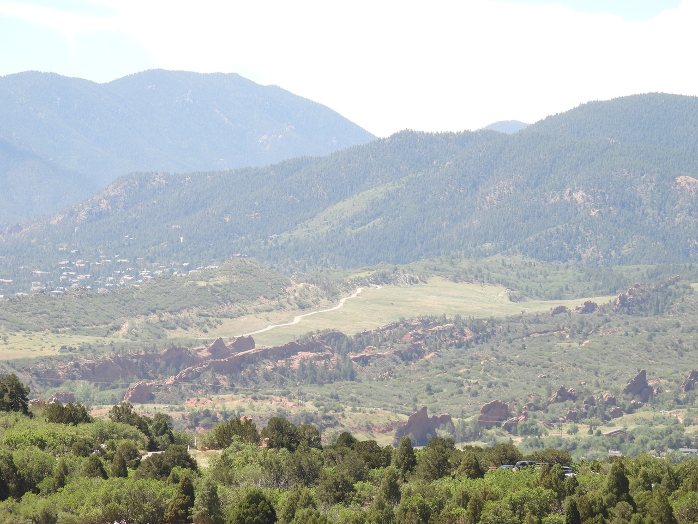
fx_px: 4033
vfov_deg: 7.4
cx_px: 349
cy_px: 262
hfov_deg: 9.9
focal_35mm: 200
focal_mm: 35.7
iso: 100
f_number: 4.5
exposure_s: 1/320
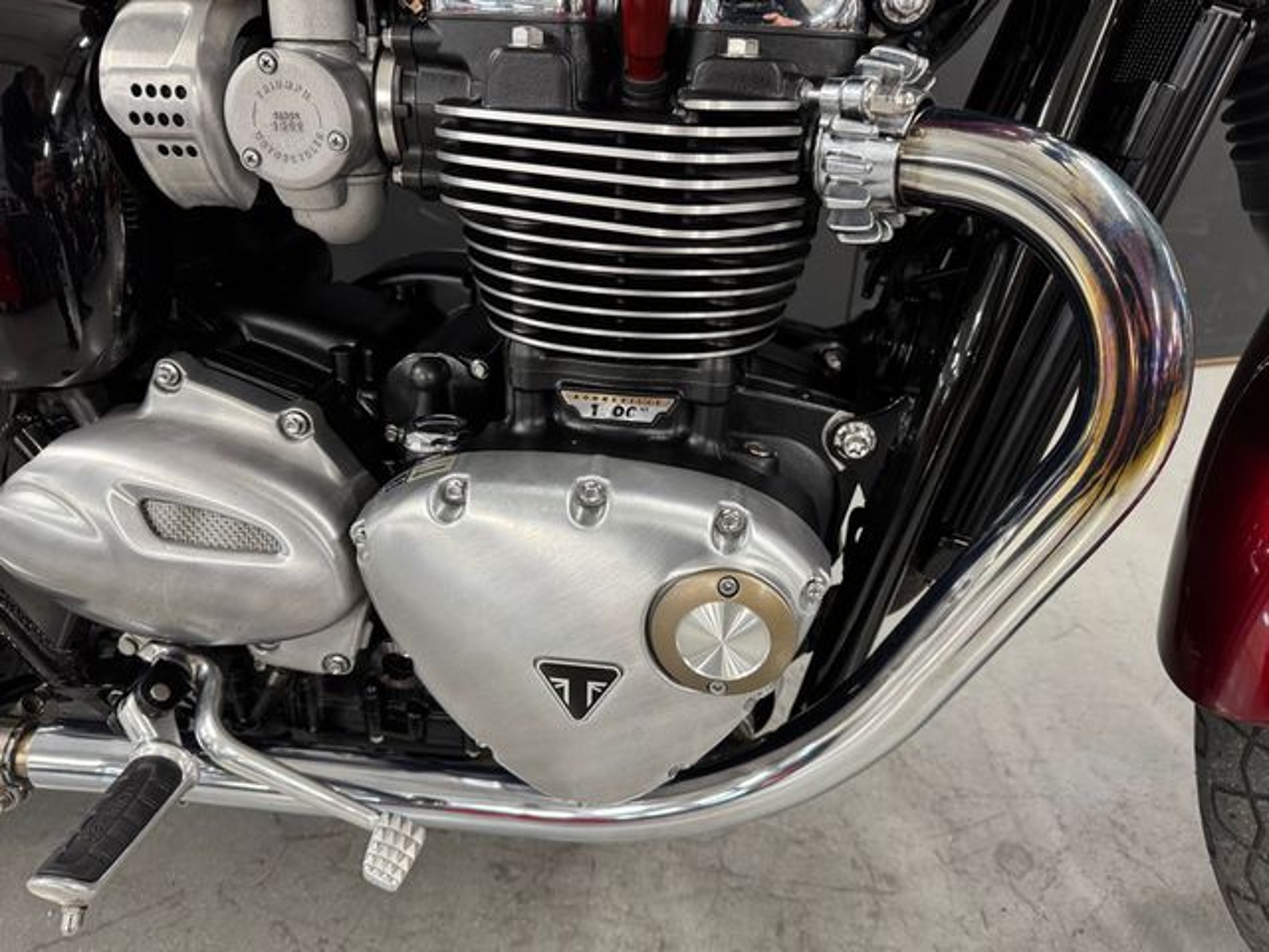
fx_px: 880
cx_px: 634
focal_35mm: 24
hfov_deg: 71.6
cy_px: 476
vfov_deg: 56.8
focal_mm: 6.76
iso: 200
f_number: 1.78
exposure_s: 1/50
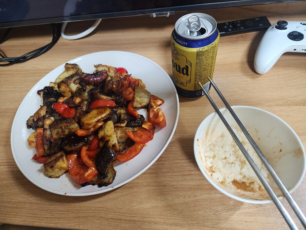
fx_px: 203
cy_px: 115
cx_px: 153
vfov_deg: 58.9
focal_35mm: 23
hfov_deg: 73.9
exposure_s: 1/120
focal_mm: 6.4
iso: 640
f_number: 1.8
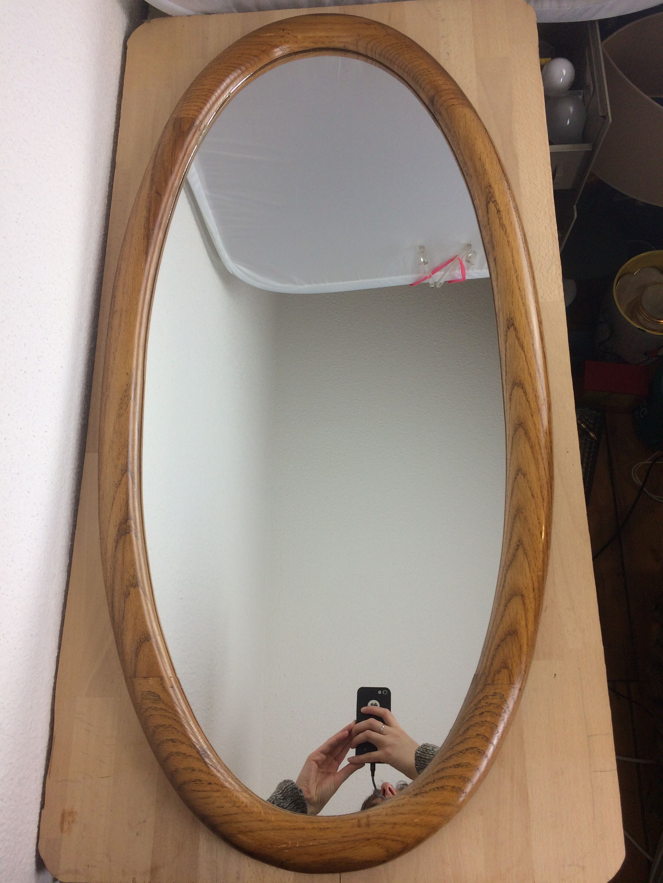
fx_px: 741
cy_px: 442
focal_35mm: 29
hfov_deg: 48.2
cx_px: 332
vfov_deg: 61.7
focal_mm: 4.15
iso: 64
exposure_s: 1/100
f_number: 2.2
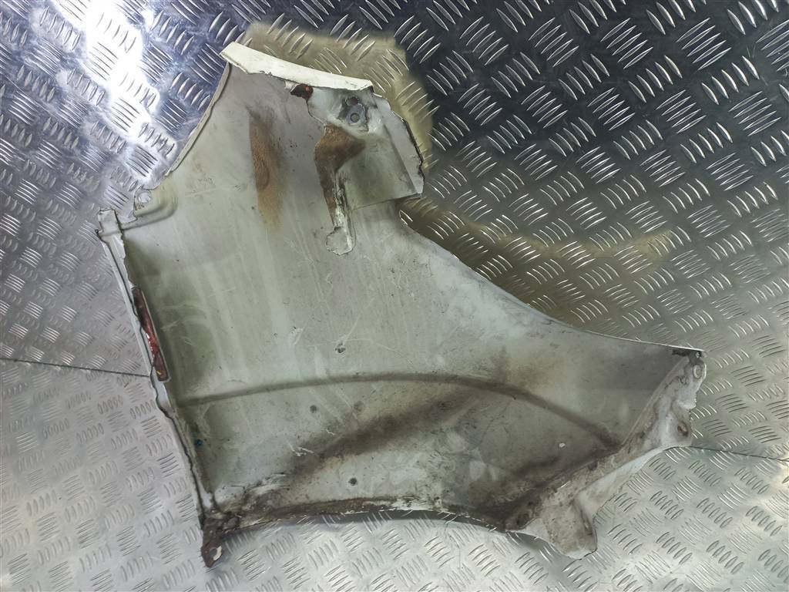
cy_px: 296
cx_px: 394
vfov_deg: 54.9
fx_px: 570
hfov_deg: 69.4
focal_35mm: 25
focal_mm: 4.6
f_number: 1.8
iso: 64
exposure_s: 1/50
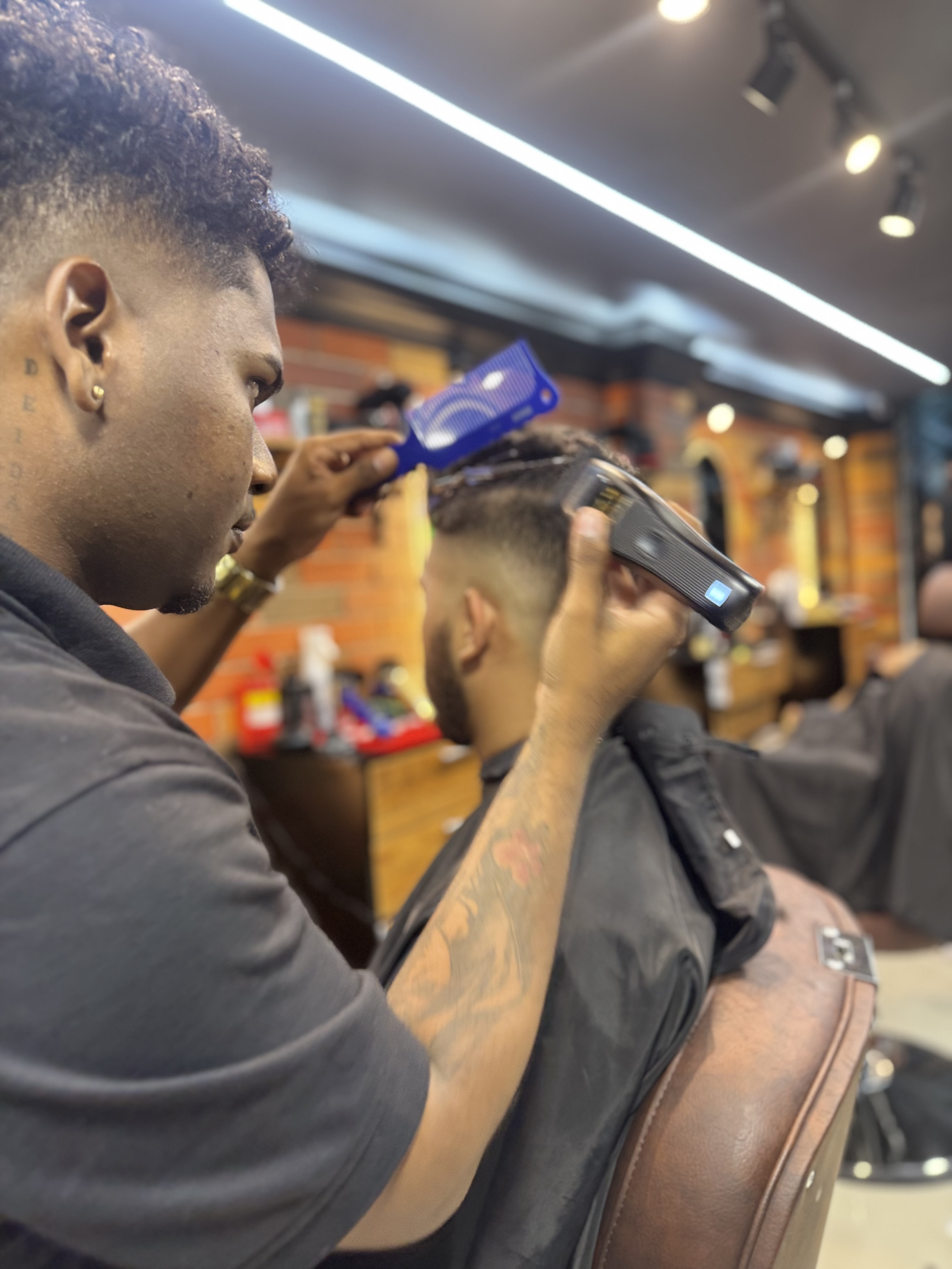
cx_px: 476
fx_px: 880
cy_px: 634
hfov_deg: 56.8
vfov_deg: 71.6
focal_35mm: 24
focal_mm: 6.76
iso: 160
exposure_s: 1/60
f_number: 1.78
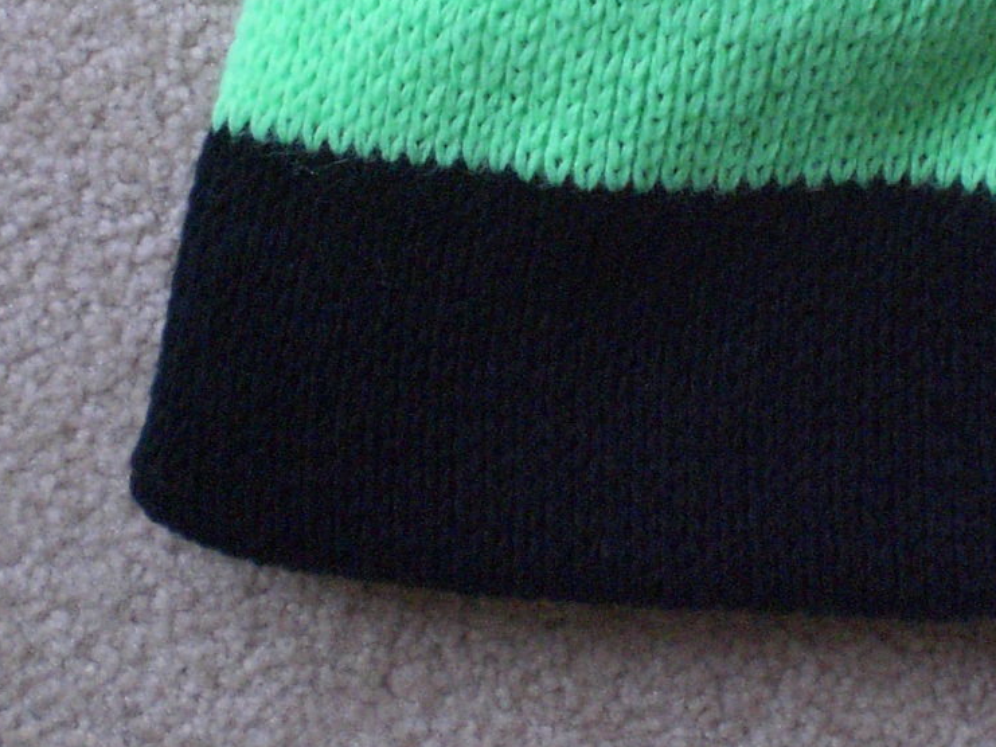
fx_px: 2360
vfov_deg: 17.7
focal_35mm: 82
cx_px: 706
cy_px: 40
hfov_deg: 23.7
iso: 400
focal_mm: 6.3
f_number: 3.1
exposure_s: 1/125
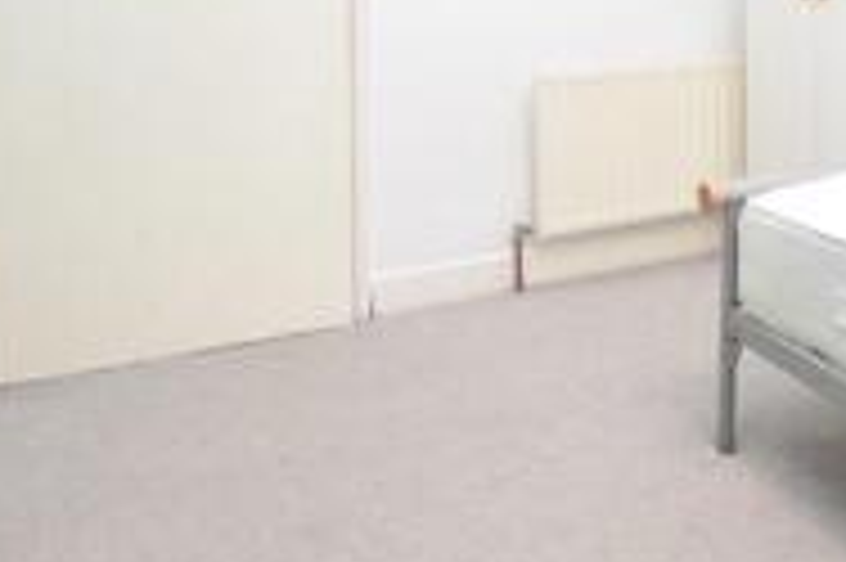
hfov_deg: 44.5
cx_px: 810
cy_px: 7
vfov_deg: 32.4
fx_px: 892
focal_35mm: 38
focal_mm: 10
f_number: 4.5
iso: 800
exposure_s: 1/80
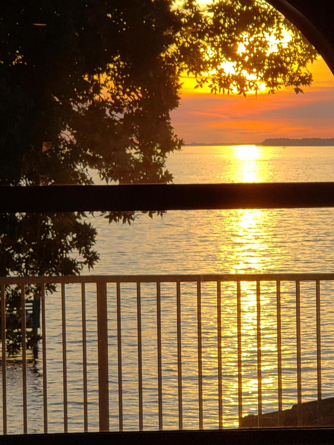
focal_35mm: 52
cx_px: 167
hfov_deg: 28.0
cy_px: 222
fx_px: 669
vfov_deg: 36.8
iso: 32
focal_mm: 6
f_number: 2.4
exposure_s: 1/684
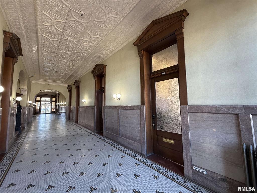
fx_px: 104
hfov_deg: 102.1
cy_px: 96
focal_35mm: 14
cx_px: 128
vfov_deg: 85.7
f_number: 2.2
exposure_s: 1/60
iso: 250
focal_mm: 2.22
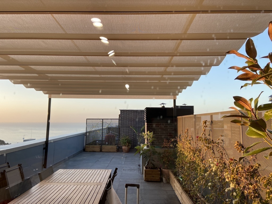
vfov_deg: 53.1
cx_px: 136
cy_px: 102
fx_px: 204
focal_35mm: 26
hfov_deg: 67.3
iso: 40
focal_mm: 4.25
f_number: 1.8
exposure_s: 1/122
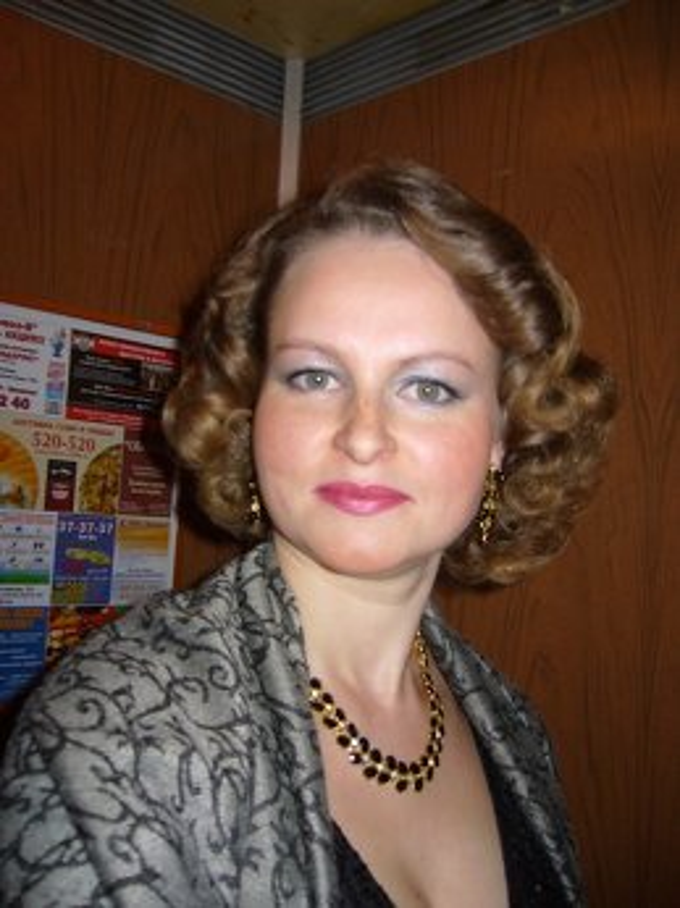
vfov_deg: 52.7
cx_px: 340
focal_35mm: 35
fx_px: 918
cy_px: 454
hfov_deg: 40.7
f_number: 2.8
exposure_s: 1/60
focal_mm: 5.8
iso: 100
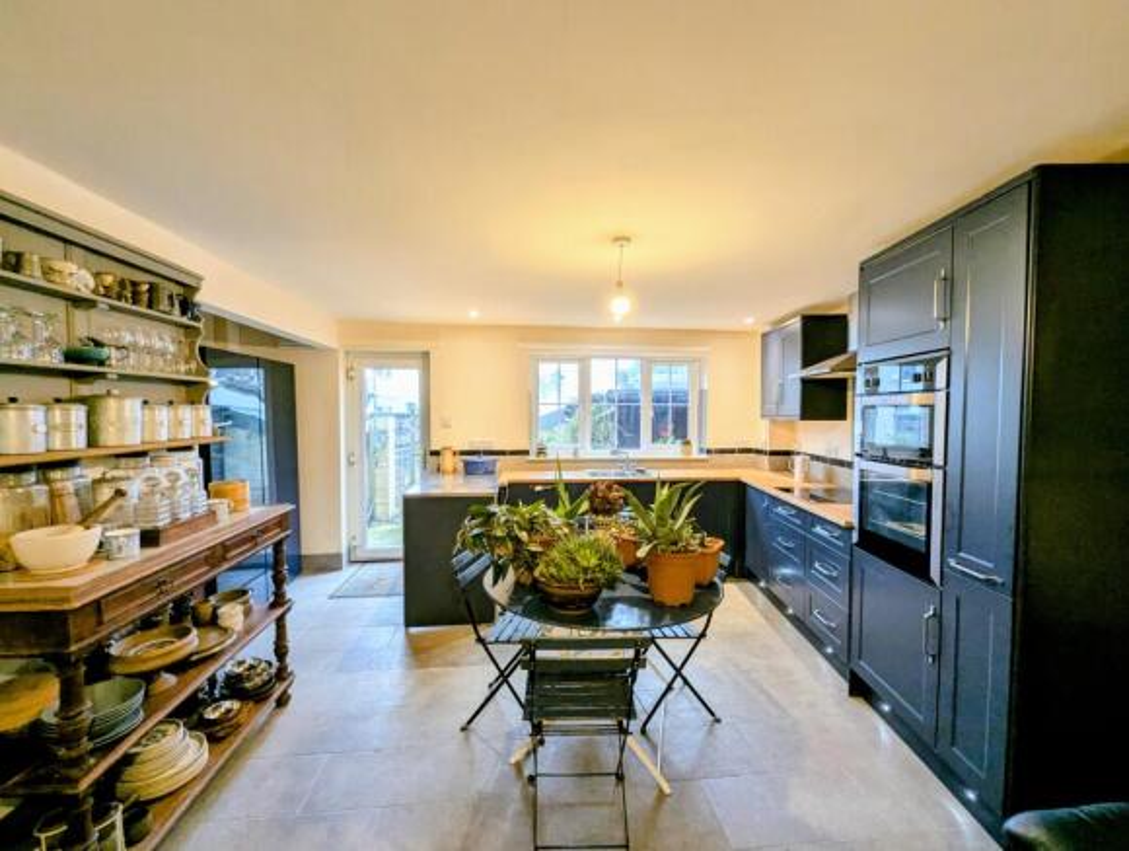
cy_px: 426
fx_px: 425
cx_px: 564
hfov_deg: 106.1
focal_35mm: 13
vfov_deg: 90.1
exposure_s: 1/33.3
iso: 105
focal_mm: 1.95
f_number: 2.2
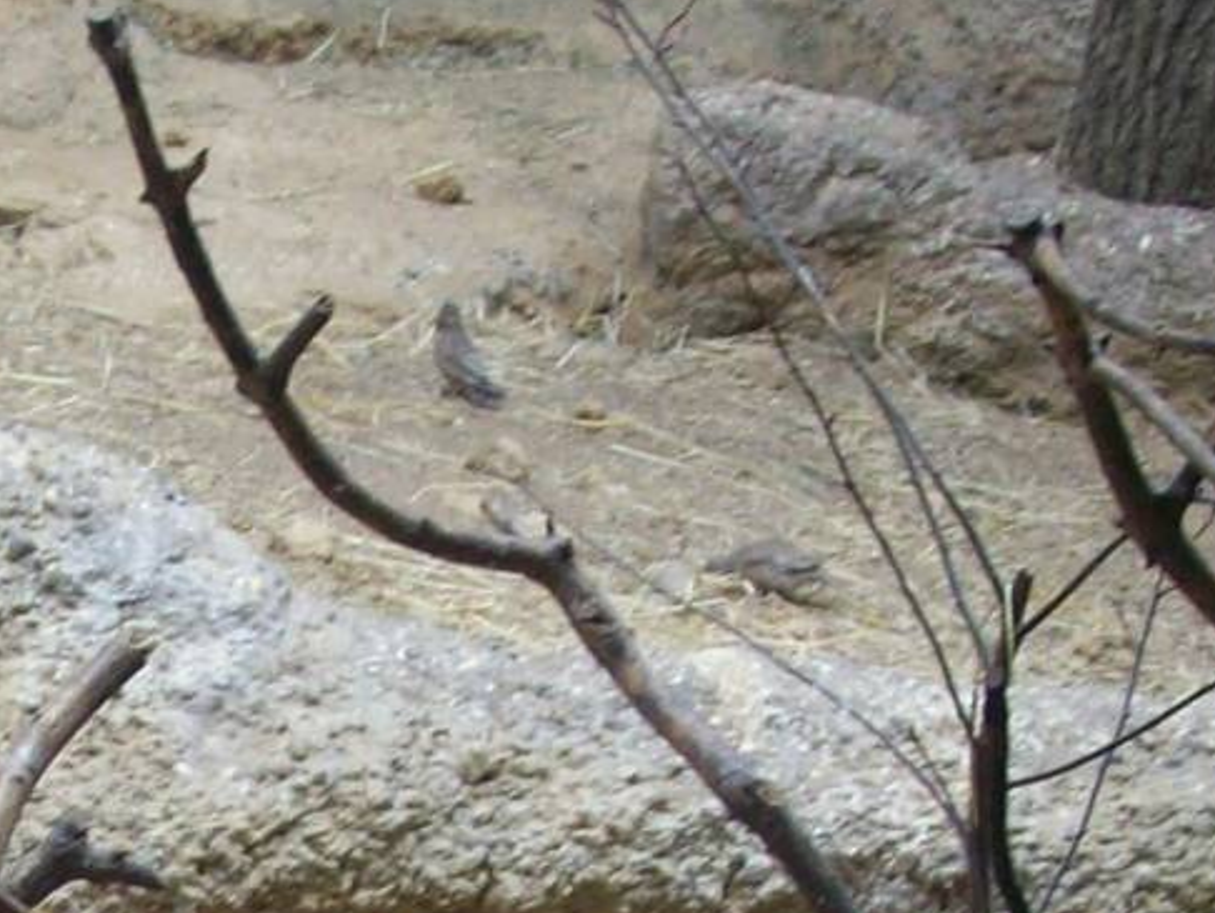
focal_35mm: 148
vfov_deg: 9.8
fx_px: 5197
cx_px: -108
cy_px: 1328
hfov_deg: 13.1
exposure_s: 1/73.6
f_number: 3
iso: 98
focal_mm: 7.6
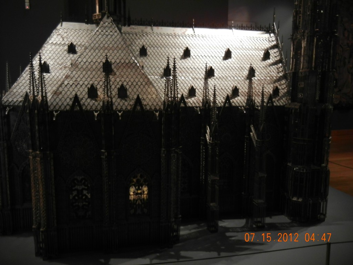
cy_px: 132
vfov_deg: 46.8
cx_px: 176
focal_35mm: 30
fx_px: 306
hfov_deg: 60.0
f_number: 3.5
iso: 200
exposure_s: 1/5.9
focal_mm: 5.4
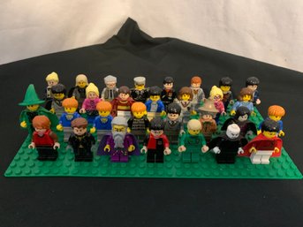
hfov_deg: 67.3
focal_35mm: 26
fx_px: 228
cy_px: 114
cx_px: 152
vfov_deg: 53.0
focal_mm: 4.25
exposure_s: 1/17
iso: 640
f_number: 1.8
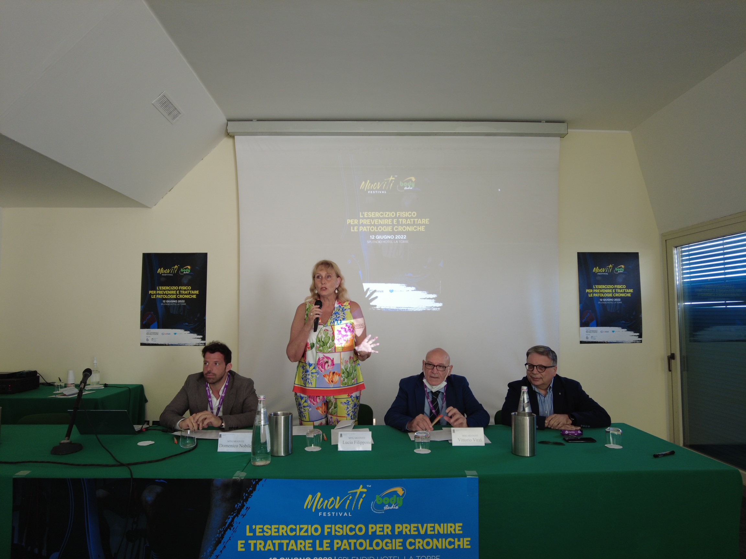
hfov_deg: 81.7
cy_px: 280
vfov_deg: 66.0
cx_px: 373
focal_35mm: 20
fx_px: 431
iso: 200
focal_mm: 4.4
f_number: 1.8
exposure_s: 1/15
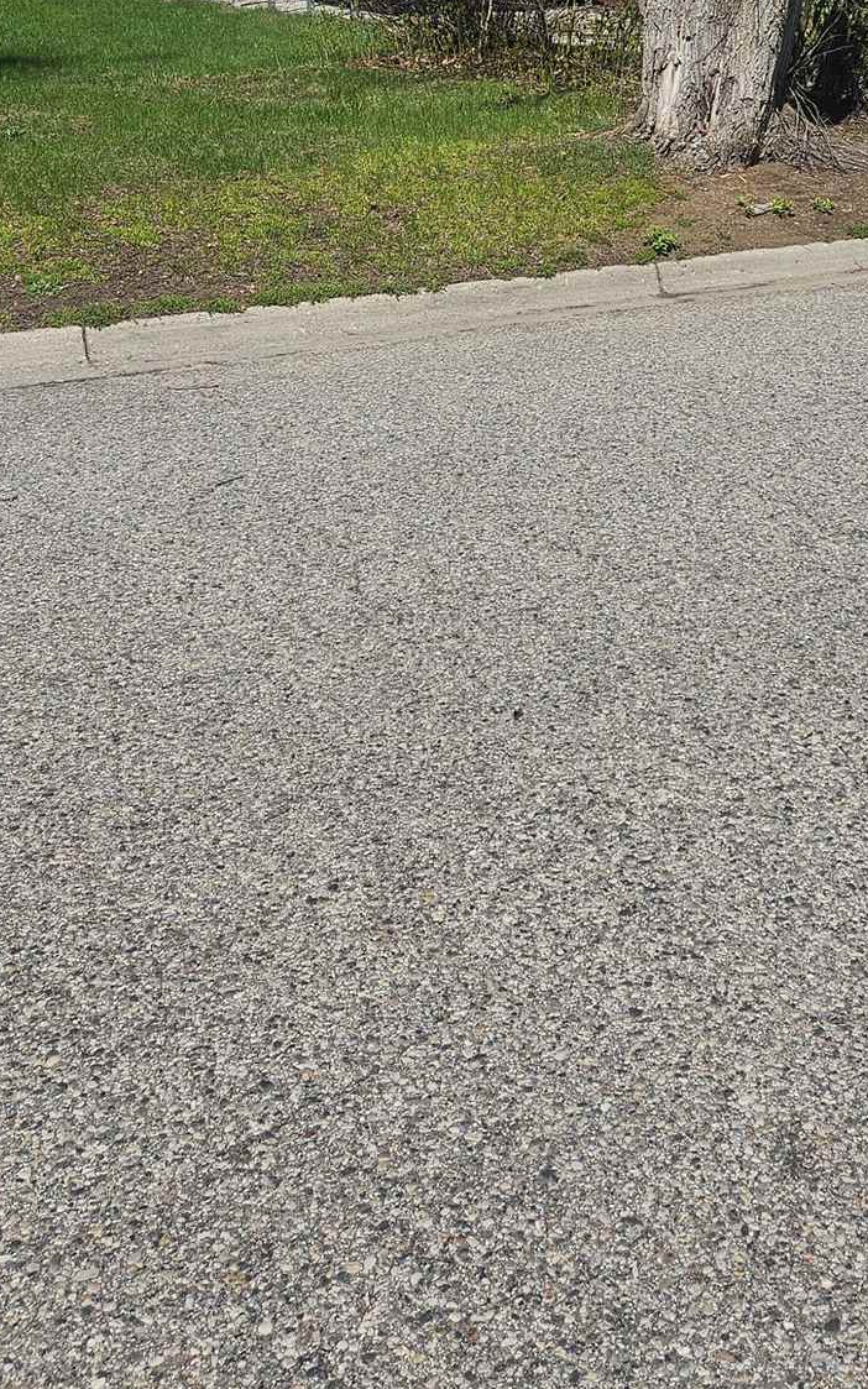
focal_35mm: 50
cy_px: 135
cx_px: 616
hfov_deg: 25.6
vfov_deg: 37.6
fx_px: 1892
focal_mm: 5.4
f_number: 1.8
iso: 25
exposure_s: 1/2790
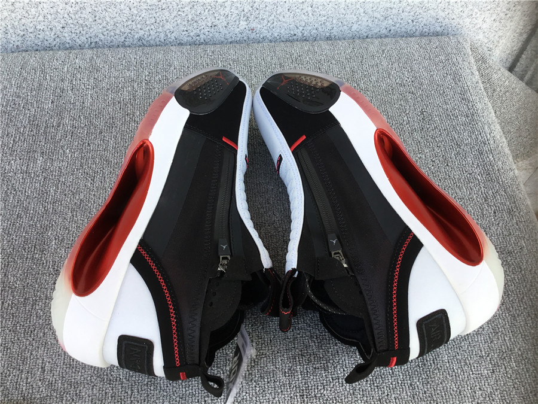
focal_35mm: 31
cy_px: 202
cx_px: 269
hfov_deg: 58.4
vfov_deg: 45.4
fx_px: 482
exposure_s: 1/114
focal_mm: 3.3
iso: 25
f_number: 2.4
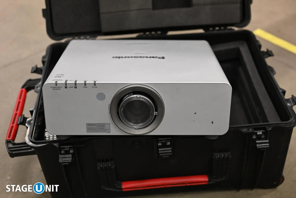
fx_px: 411
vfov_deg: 27.0
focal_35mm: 50
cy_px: 99
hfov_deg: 39.6
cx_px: 148
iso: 2000
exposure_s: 1/125
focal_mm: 50
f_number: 2.8
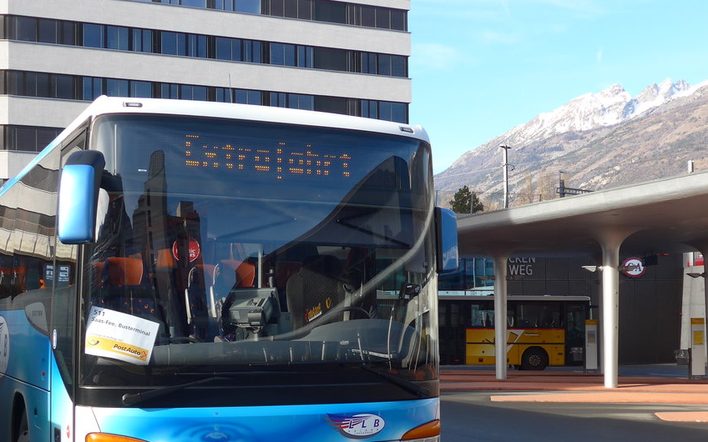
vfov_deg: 23.8
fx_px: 1042
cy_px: 318
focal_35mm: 54
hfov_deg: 37.5
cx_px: 318
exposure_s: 1/500
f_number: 2.8
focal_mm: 7.5
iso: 80
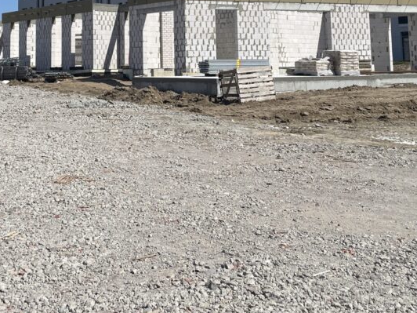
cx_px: 158
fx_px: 602
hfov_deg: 38.0
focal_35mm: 50
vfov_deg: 27.7
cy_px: 14
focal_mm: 4.2
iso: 32
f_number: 1.6
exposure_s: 1/5814
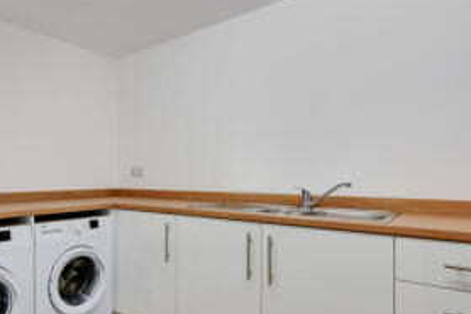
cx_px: 117
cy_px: 169
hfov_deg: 68.9
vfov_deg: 53.0
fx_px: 314
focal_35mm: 24
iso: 200
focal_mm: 14
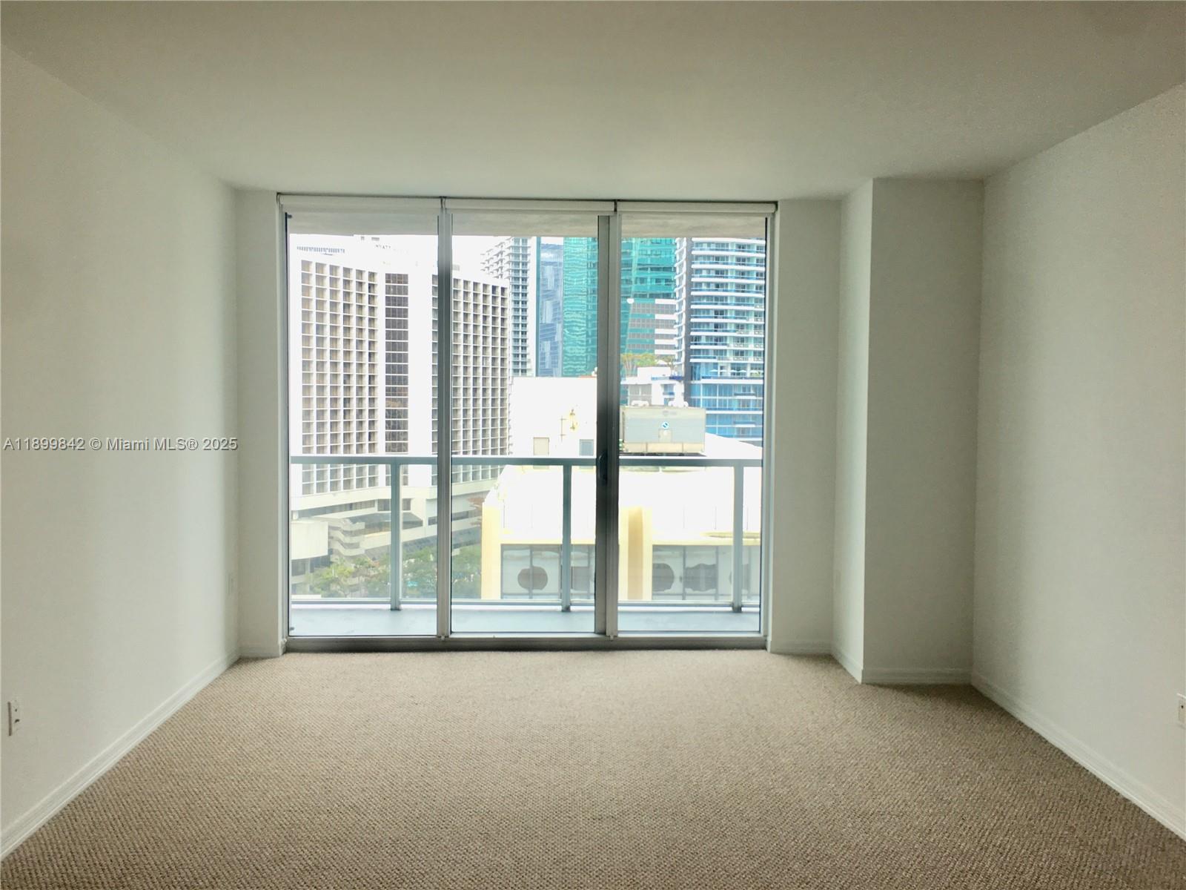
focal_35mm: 29
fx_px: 994
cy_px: 445
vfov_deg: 48.2
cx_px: 593
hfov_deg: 61.7
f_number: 2.2
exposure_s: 1/60
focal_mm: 4.15
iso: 25
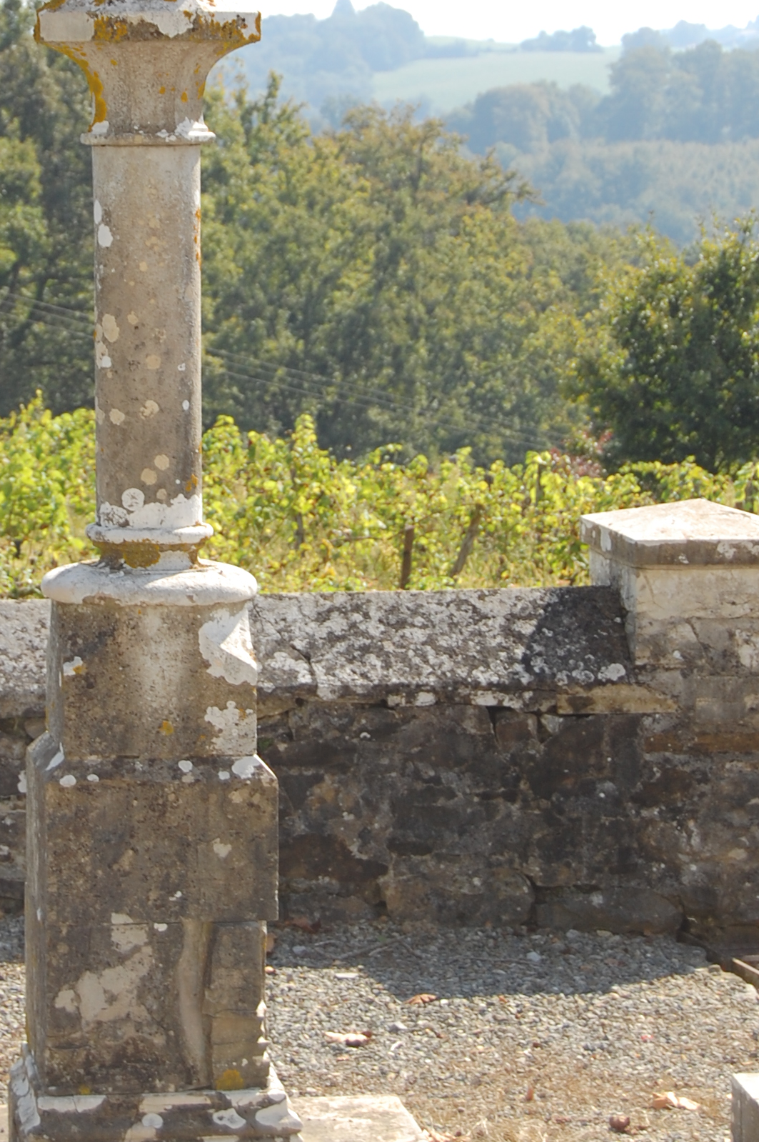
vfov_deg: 16.1
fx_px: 4022
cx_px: 161
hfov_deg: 10.7
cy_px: 324
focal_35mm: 127
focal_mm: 45
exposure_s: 1/320
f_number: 6.3
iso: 200
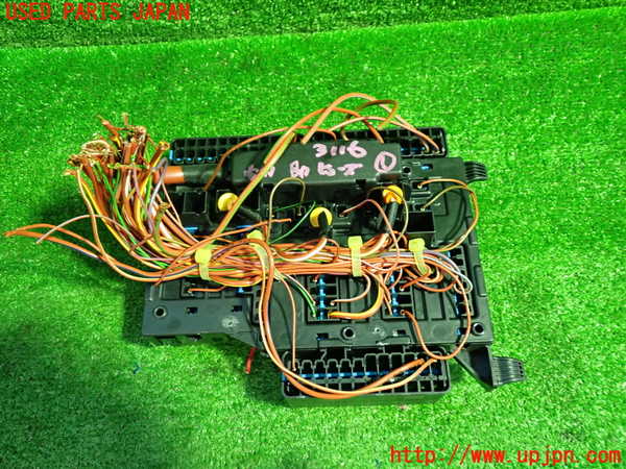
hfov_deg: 60.0
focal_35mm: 30
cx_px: 313
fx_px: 543
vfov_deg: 46.8
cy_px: 234
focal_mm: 5.4
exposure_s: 1/30
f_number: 2.3
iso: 500
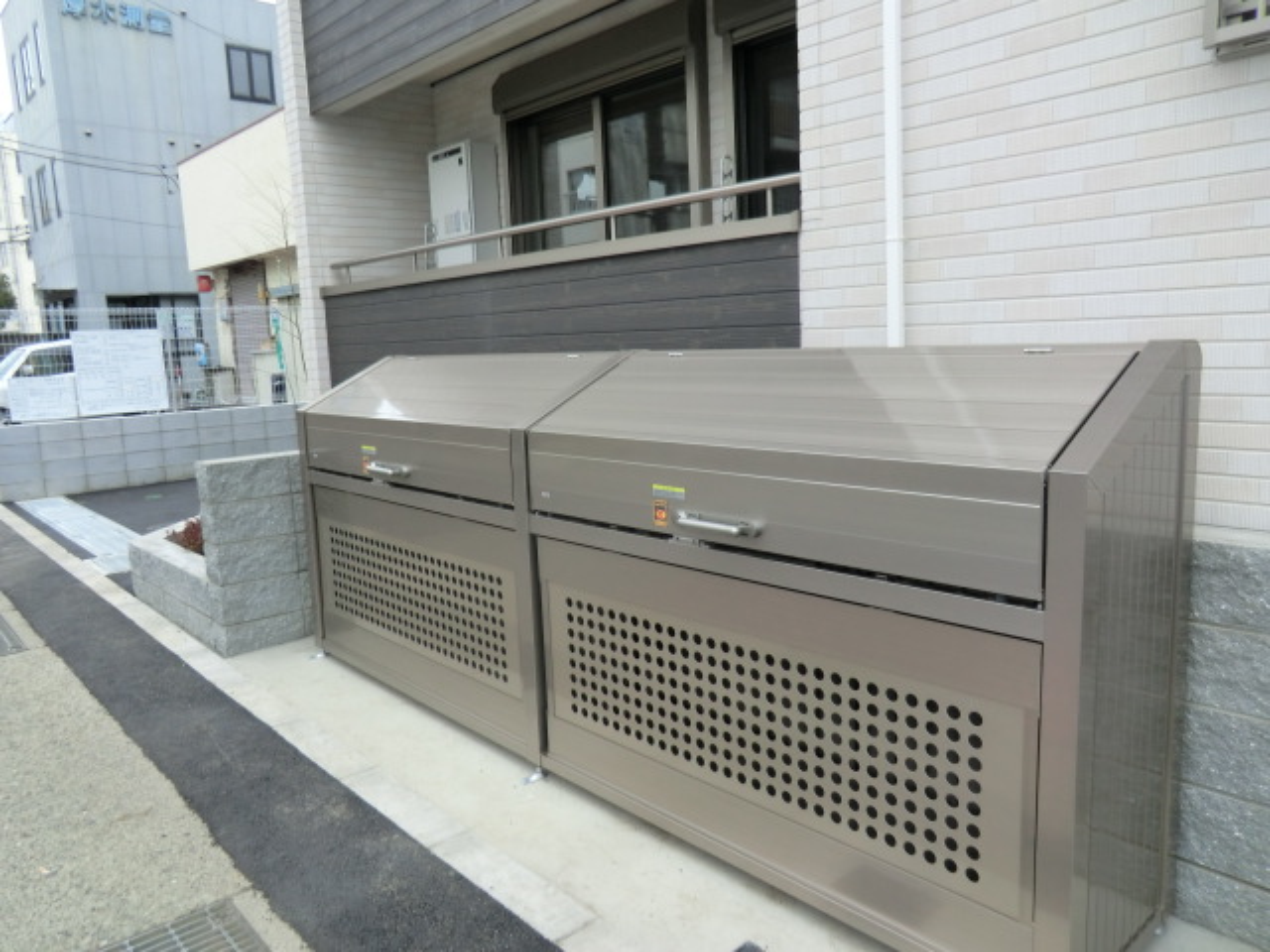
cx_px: 635
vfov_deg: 56.8
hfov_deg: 71.6
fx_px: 881
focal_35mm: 24
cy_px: 476
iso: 80
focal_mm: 4.3
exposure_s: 1/100
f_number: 3.2
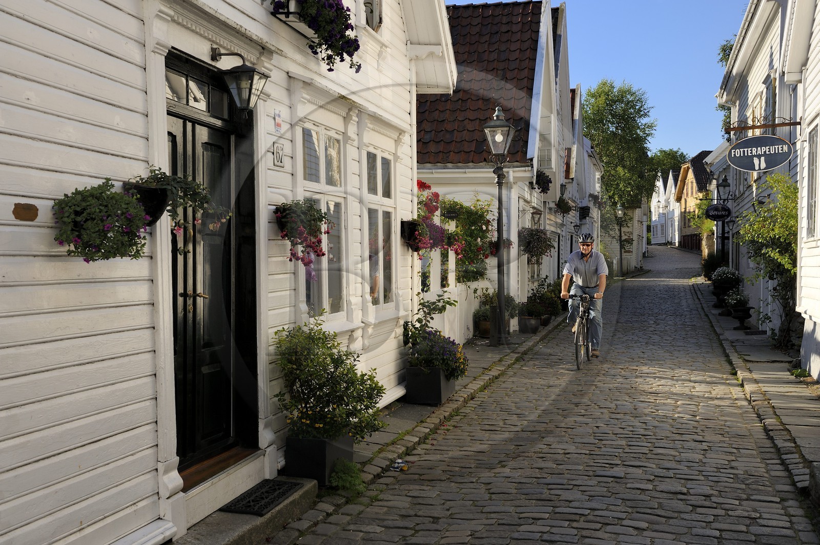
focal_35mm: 44
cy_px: 272
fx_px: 1001
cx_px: 410
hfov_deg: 44.5
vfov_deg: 30.5
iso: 200
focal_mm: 44
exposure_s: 1/160
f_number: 11
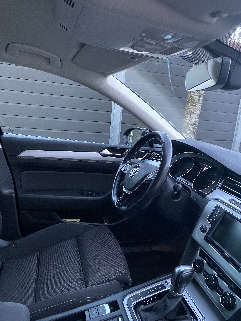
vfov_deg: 67.3
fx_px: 241
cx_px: 120
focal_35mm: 26
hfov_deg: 53.1
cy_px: 160
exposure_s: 1/31
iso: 640
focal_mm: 4.25
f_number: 1.8
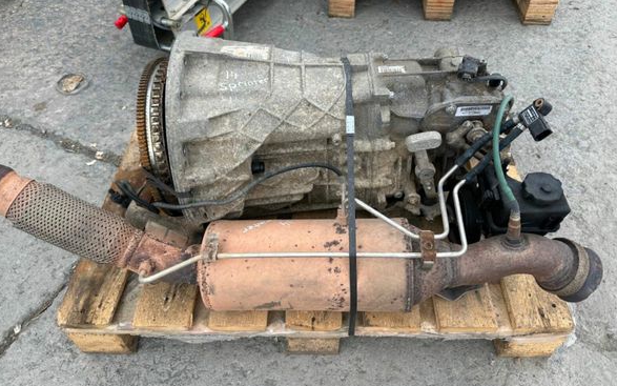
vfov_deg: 47.5
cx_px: 311
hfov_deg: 70.4
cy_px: 167
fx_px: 437
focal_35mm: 26
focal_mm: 6.86
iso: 80
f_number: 1.78
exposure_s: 1/604
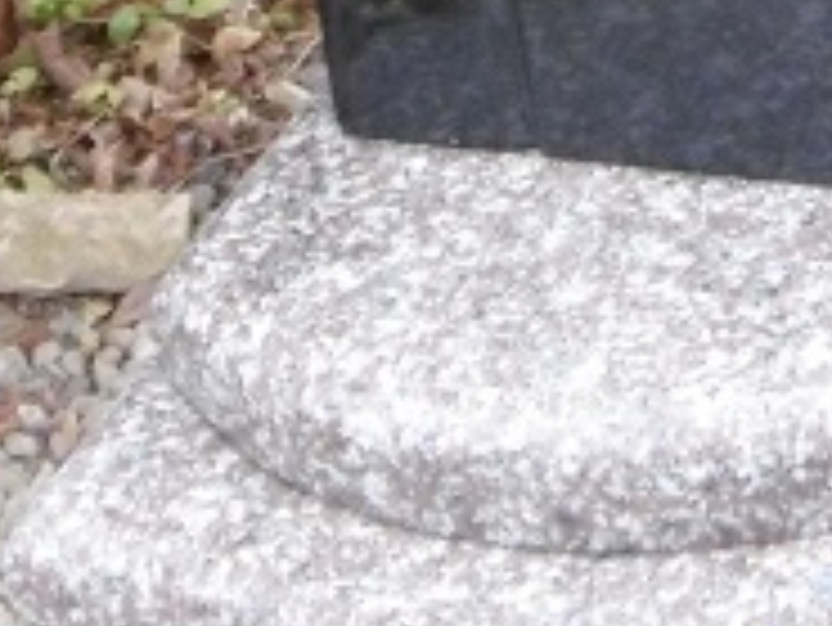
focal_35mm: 164
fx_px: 3944
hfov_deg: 11.7
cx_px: 1084
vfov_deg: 8.7
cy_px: -549
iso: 400
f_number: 3.7
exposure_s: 1/60
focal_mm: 6.8
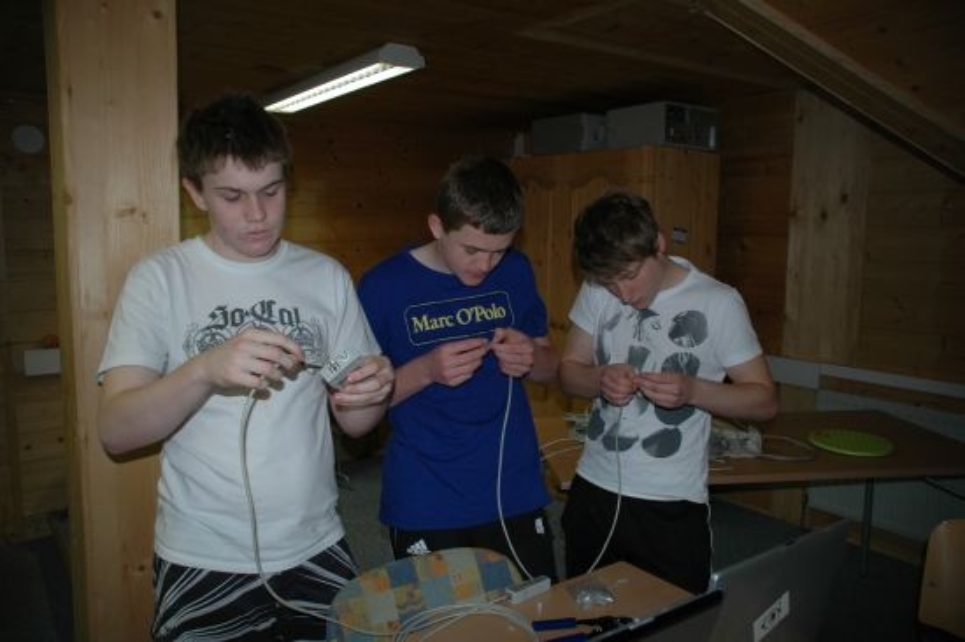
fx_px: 723
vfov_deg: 47.9
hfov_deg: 67.4
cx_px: 482
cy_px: 321
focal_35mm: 27
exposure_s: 1/60
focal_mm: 18
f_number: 3.5
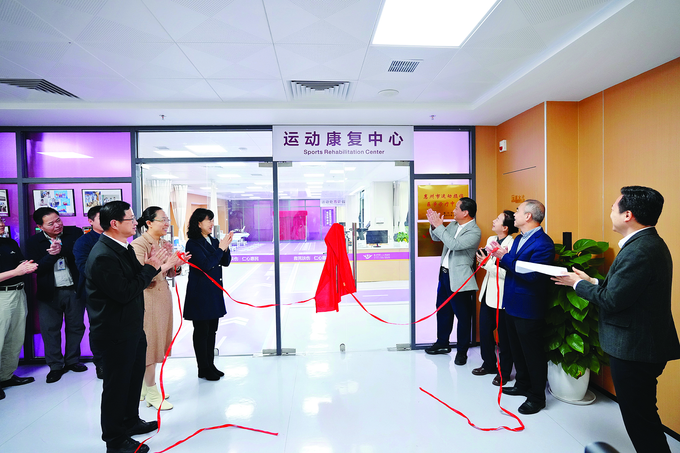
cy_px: 226
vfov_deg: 61.9
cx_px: 340
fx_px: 378
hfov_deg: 84.0
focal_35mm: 20
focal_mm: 20
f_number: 4
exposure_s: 1/125
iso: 3200
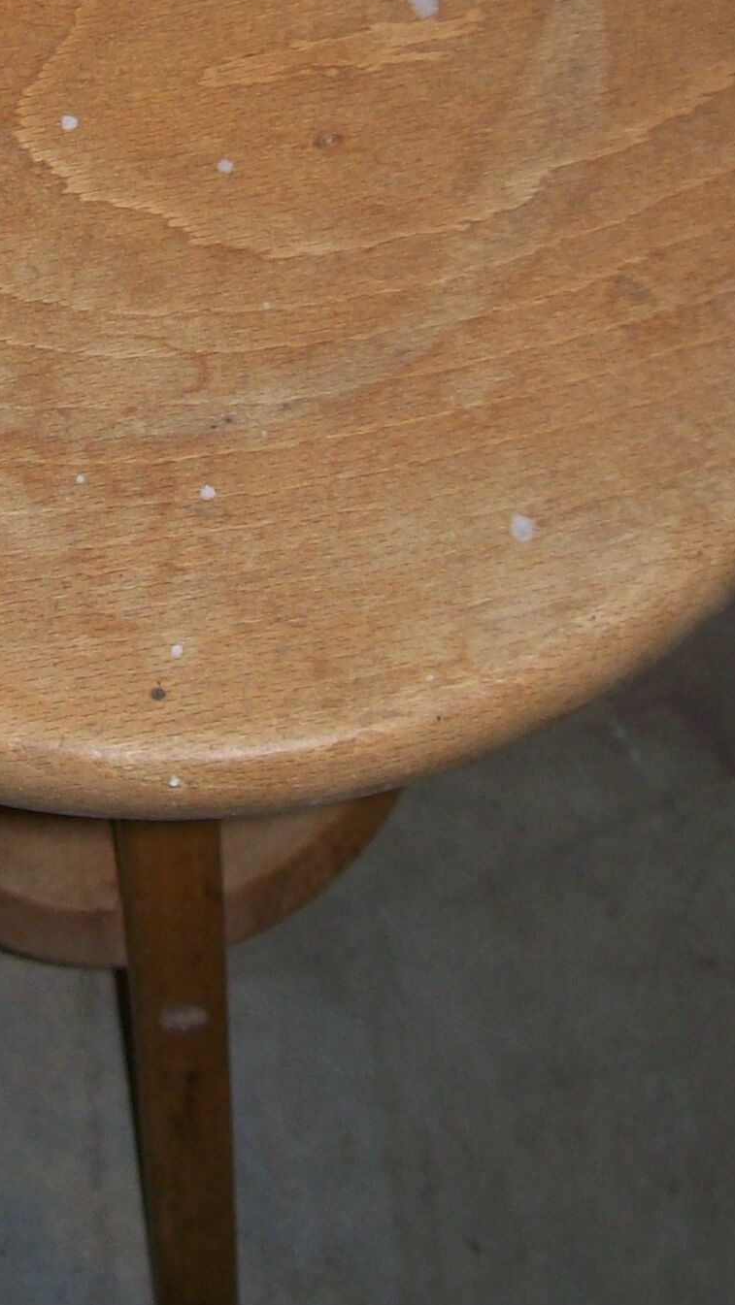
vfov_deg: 24.9
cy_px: 171
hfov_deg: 14.4
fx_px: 2874
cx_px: 100
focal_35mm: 83
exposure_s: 1/64
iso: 80
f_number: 2.7
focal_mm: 6
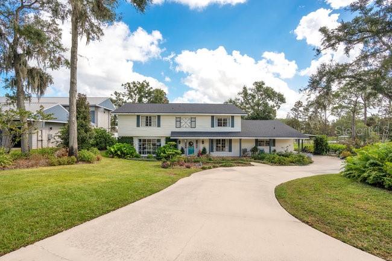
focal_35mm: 16
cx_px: 196
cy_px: 130
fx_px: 174
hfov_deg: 96.8
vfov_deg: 73.7
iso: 100
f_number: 10
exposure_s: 1/160
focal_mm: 16
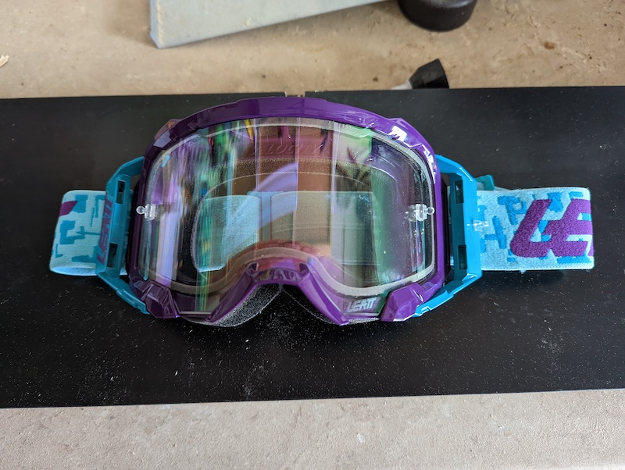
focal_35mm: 24
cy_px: 235
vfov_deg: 56.9
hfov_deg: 71.5
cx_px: 312
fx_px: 434
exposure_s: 1/85.2
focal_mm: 6.81
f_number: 1.85
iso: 947
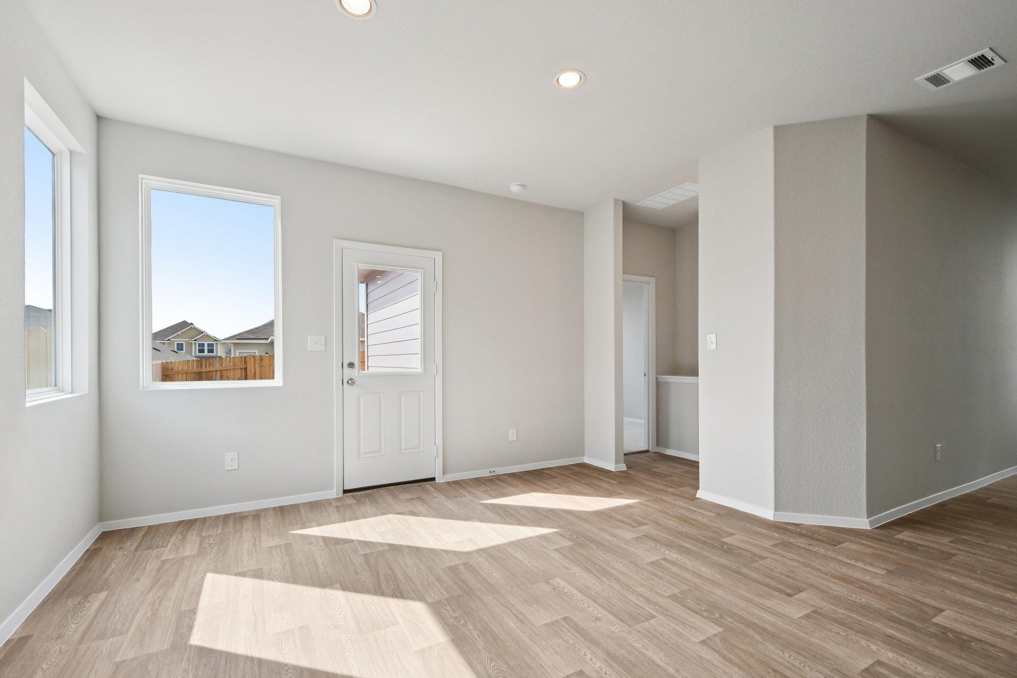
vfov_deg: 77.3
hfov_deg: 100.4
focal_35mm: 15
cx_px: 508
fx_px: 424
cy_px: 339
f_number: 8
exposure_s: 1/400
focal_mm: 10
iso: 400
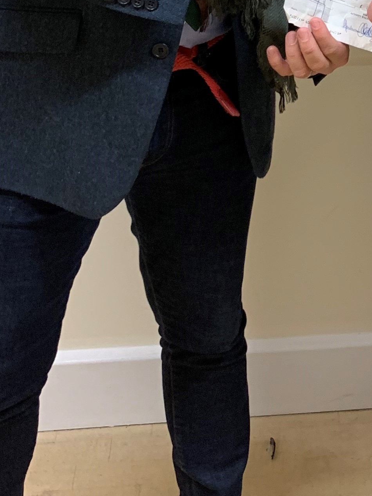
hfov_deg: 17.4
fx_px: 1189
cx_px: 361
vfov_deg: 21.4
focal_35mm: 83
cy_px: -144
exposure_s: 1/50
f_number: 1.8
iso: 160
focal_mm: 4.25
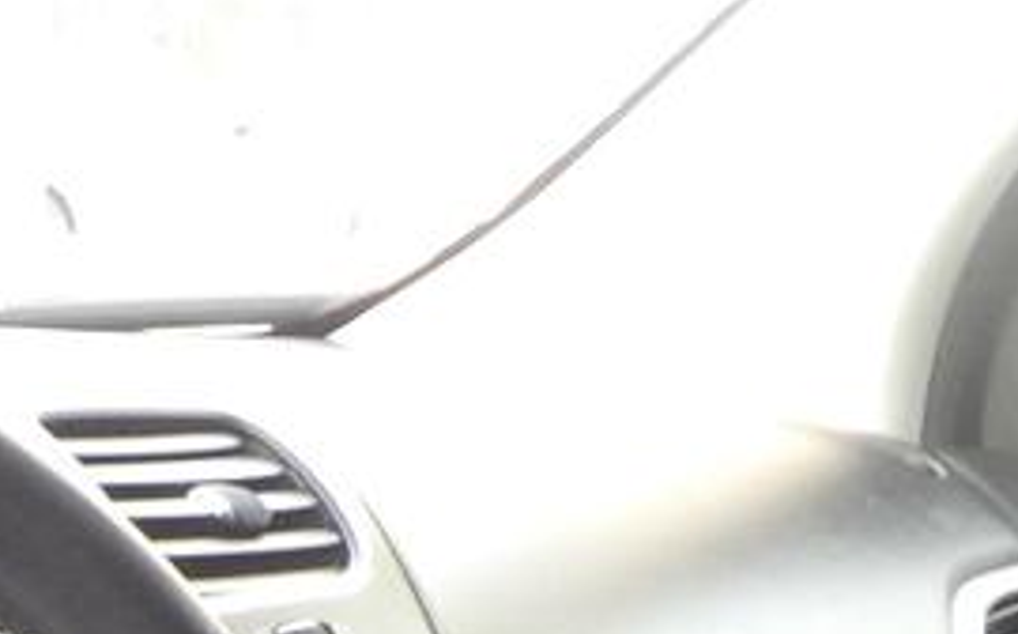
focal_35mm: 151
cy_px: 1770
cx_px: -98
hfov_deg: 13.6
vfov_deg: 7.7
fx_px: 4184
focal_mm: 4.1
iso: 125
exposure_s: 1/30
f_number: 3.3
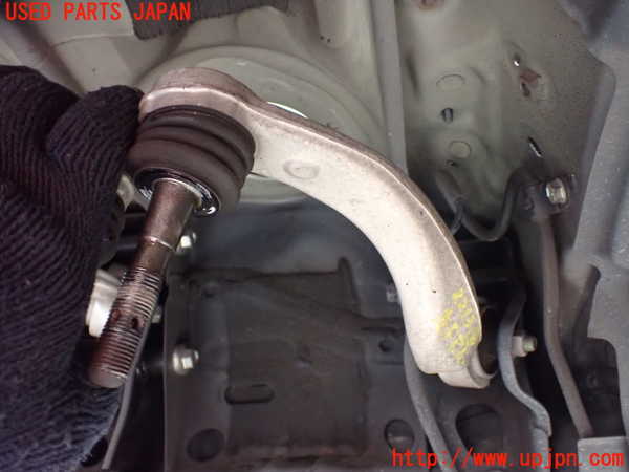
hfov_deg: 60.0
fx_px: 545
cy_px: 236
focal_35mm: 30
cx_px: 314
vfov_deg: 46.8
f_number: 2.3
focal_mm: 5.4
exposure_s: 1/30
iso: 1250
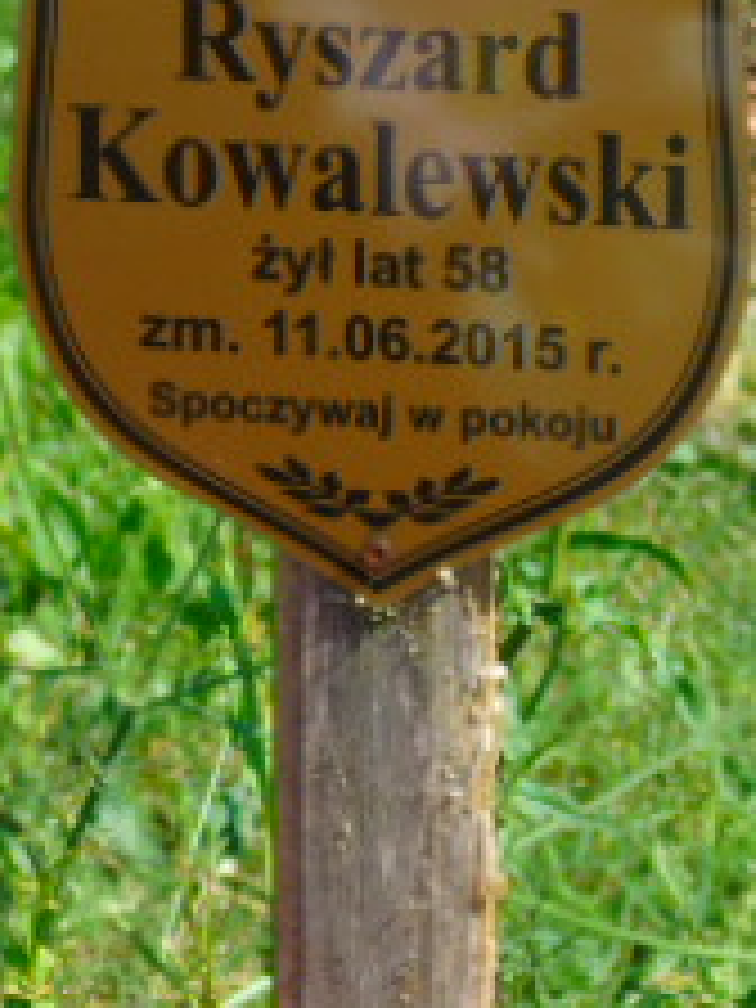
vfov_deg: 6.4
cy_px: 346
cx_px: 378
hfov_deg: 4.8
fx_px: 8969
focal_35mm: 308
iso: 80
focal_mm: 19
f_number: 4.4
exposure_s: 1/320
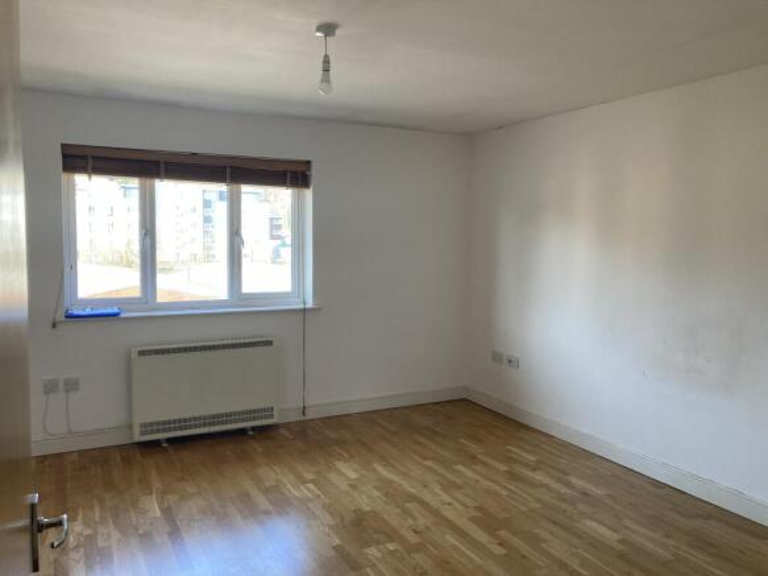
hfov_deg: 63.5
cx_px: 384
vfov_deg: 49.7
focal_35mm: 28
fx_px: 621
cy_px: 288
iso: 80
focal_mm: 3.99
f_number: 1.8
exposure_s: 1/120
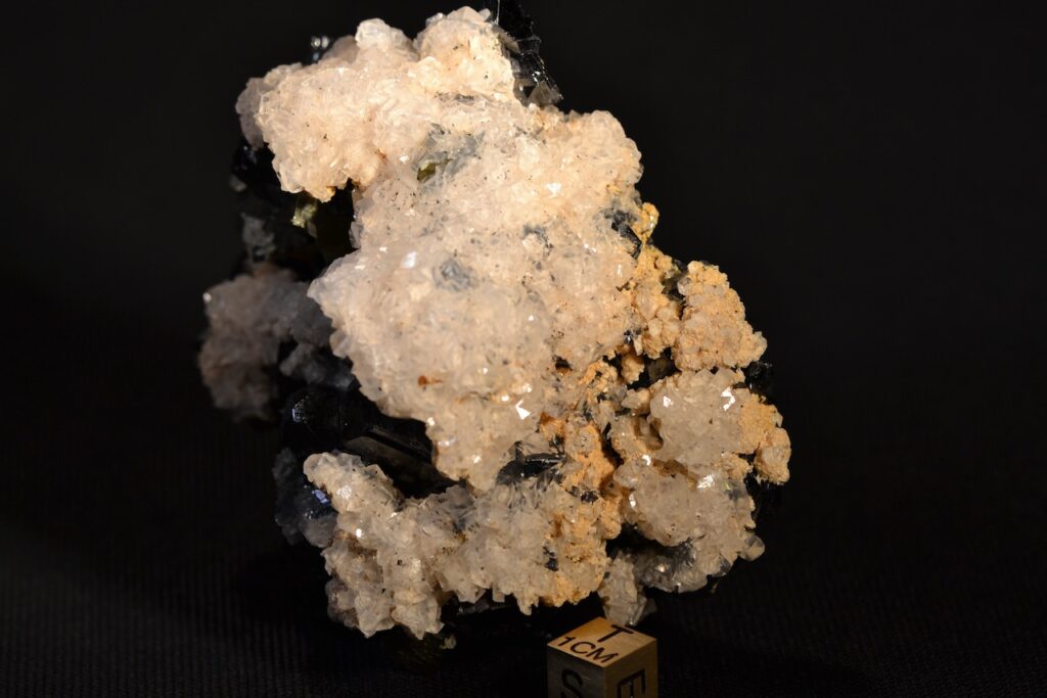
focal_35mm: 128
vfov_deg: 10.8
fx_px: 3708
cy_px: 349
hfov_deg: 16.1
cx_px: 524
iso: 100
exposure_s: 1/30
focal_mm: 85
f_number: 6.3
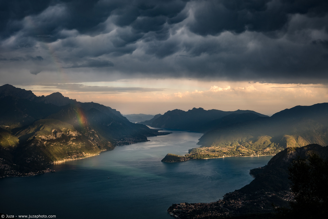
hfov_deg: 47.4
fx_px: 374
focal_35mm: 41
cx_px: 164
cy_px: 110
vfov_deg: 32.6
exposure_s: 1/50
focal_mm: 27
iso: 160
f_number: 8
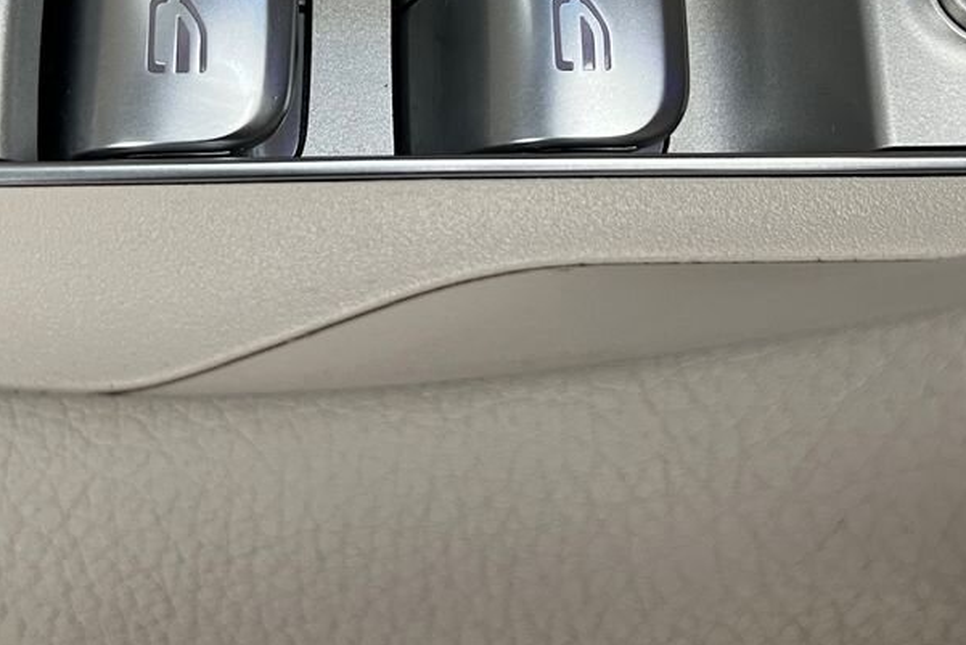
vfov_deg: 23.7
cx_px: 522
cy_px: -42
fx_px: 1449
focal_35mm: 54
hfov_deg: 36.8
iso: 80
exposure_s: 1/46
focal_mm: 5.7
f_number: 1.5
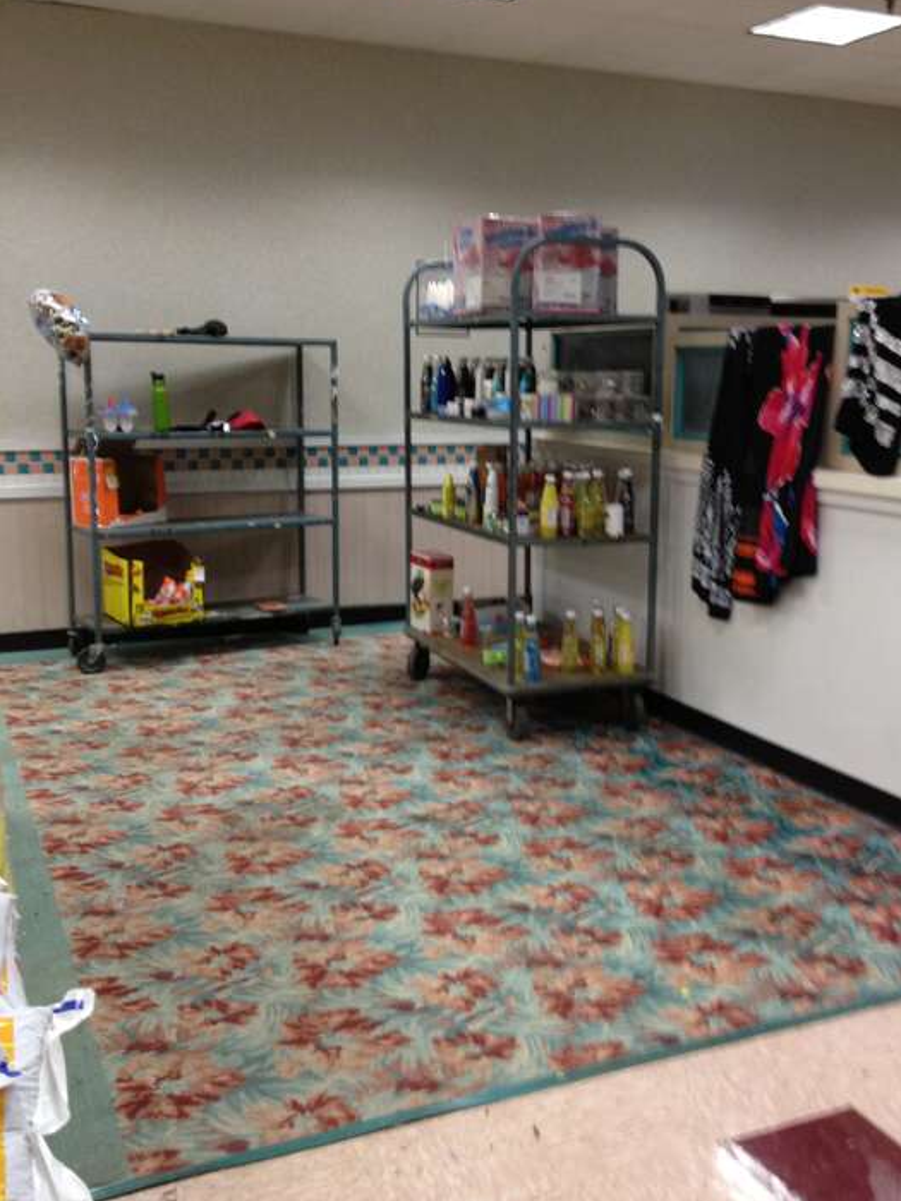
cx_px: 513
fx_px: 1388
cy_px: 583
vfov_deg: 46.8
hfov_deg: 35.9
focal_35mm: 40
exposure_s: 1/20
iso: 160
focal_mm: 4.28
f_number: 2.4
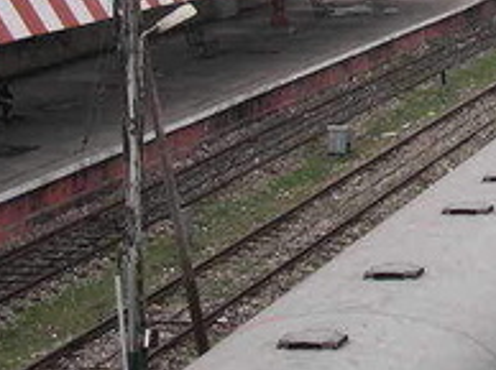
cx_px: 951
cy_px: -84
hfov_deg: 11.5
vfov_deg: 9.3
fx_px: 2247
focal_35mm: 157
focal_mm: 6.3
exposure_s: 1/328
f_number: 4
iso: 50
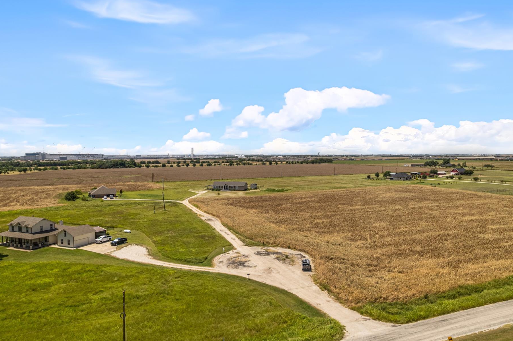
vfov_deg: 51.2
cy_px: 170
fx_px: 356
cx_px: 267
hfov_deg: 71.5
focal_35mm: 25
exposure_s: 1/100
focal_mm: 8.38
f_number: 2.8
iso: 100
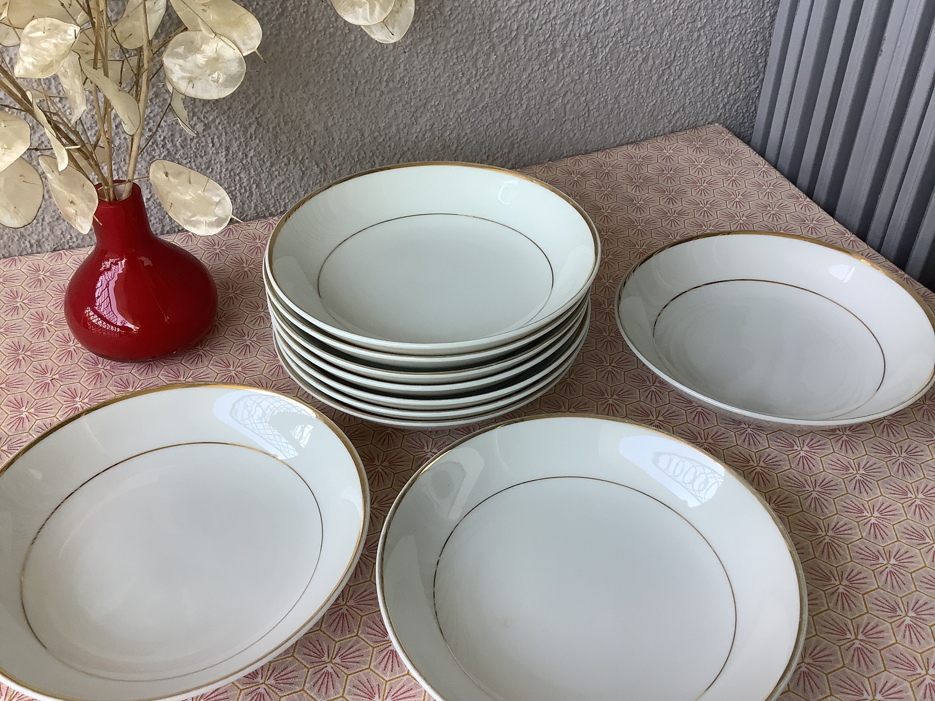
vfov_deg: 45.4
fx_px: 837
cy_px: 350
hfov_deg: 58.4
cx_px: 468
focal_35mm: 31
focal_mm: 3.3
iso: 64
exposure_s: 1/120
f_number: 2.4
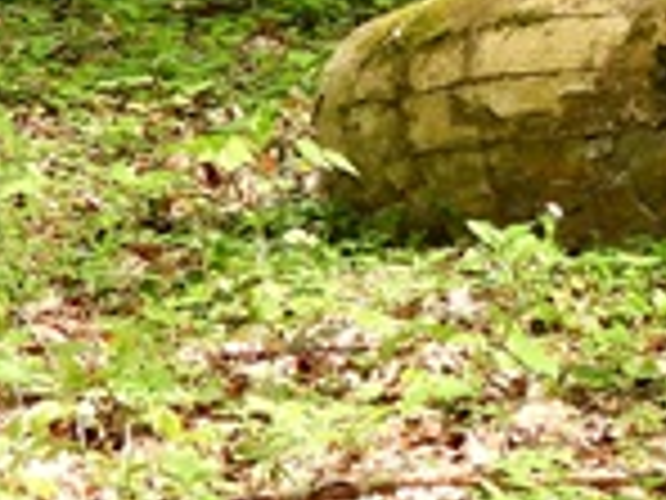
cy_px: -550
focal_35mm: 405
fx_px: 7792
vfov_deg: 3.6
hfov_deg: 4.8
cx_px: 1670
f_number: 3.5
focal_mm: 13.4
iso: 100
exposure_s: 1/80
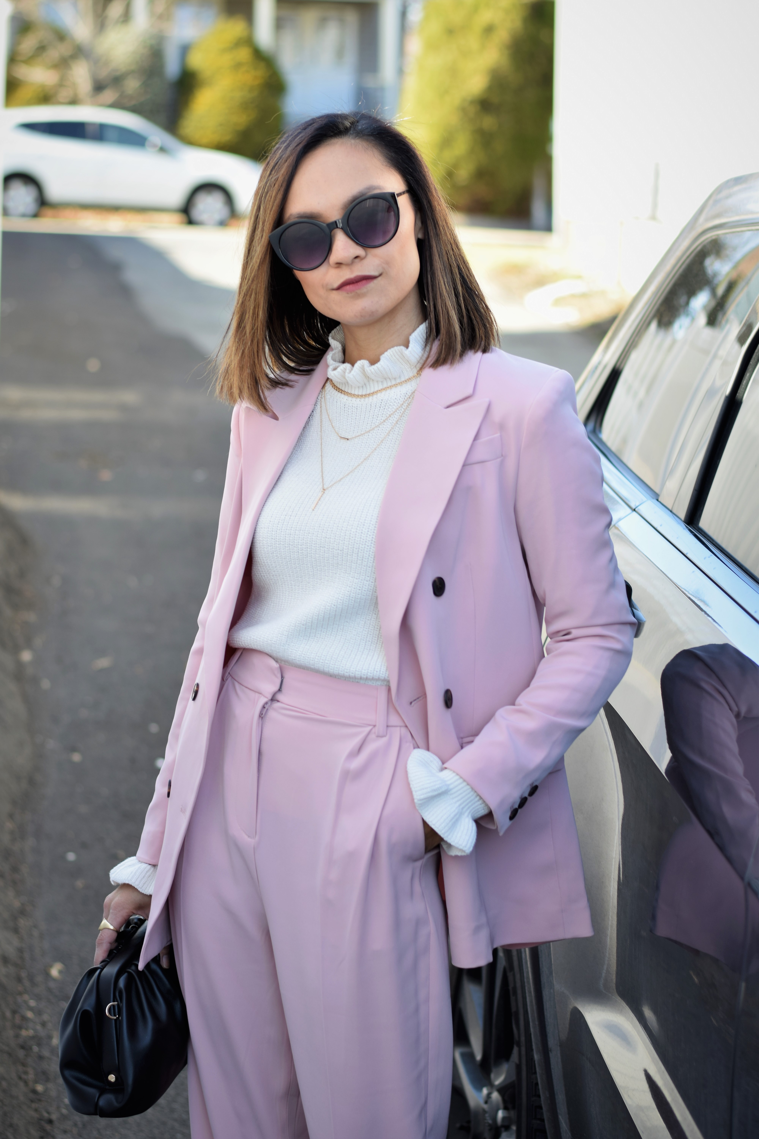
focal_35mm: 75
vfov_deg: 27.0
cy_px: 570
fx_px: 2372
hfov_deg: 18.2
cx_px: 380
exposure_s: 1/200
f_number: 2.5
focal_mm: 50
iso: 100
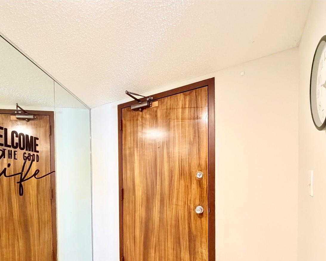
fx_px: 193
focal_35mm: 20
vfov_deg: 65.9
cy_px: 178
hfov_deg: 78.7
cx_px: 119
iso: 400
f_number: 2.2
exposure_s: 1/60
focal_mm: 2.22
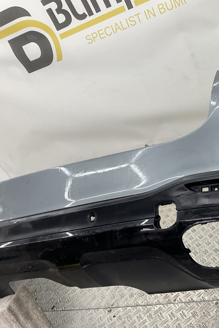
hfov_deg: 30.5
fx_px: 374
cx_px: 215
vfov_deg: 47.4
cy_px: 166
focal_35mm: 41
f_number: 1.8
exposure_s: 1/120
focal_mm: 3
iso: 32
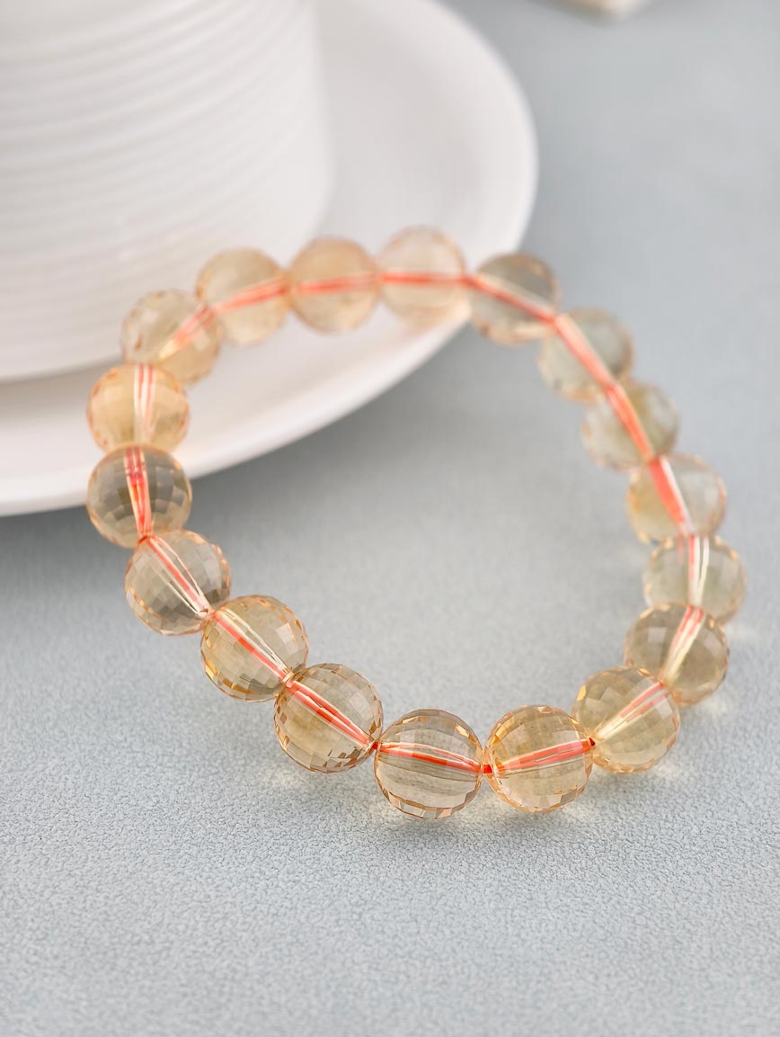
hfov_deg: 17.4
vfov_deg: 23.0
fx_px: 2548
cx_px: 390
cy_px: 518
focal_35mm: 85
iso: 125
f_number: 2.67
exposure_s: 1/160
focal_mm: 22.48
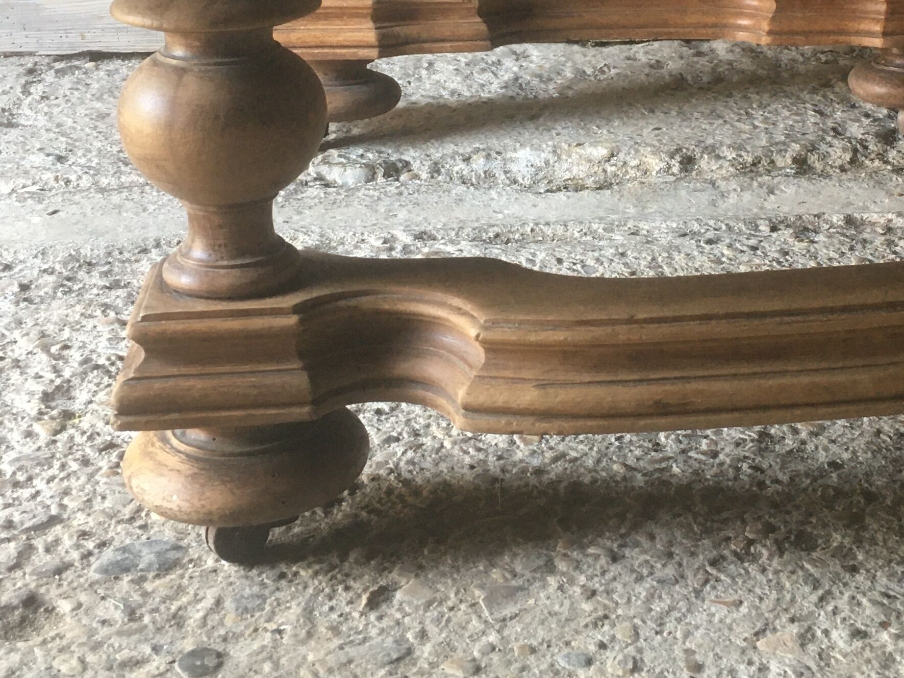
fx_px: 1724
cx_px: 629
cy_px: 76
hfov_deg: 29.1
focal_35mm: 66
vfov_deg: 21.8
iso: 125
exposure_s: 1/33
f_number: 2.2
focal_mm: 4.15
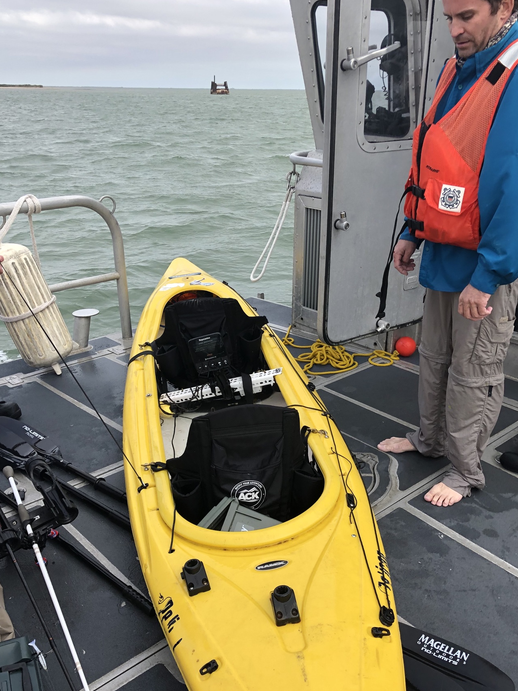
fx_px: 658
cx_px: 264
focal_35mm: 33
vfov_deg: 55.2
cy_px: 391
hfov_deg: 42.9
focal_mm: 4
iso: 20
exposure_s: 1/827
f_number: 1.8
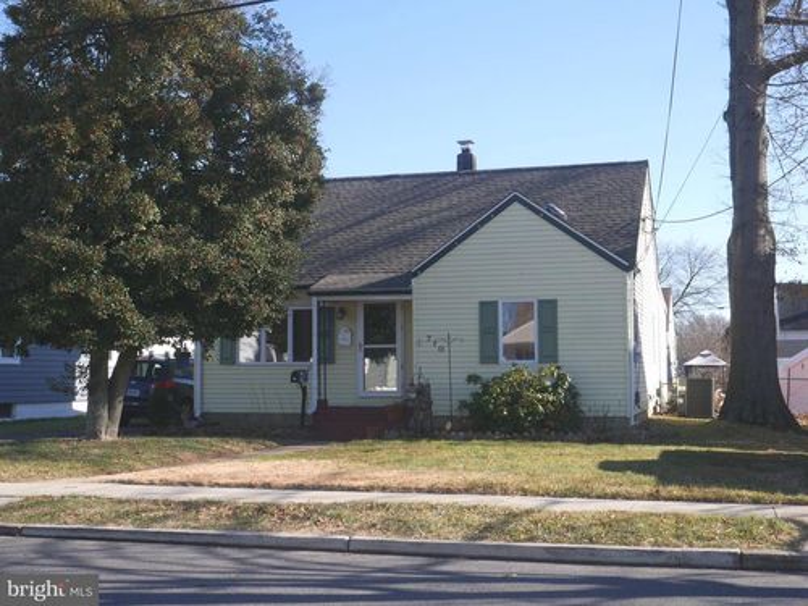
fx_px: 1167
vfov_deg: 29.1
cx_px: 404
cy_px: 303
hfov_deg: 38.2
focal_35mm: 50
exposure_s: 1/320
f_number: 8
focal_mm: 25
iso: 200
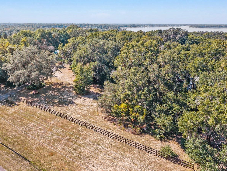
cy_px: 78
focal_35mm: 32
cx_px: 86
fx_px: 210
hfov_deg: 56.2
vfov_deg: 44.1
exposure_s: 1/6000
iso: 300
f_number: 1.8
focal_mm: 8.67
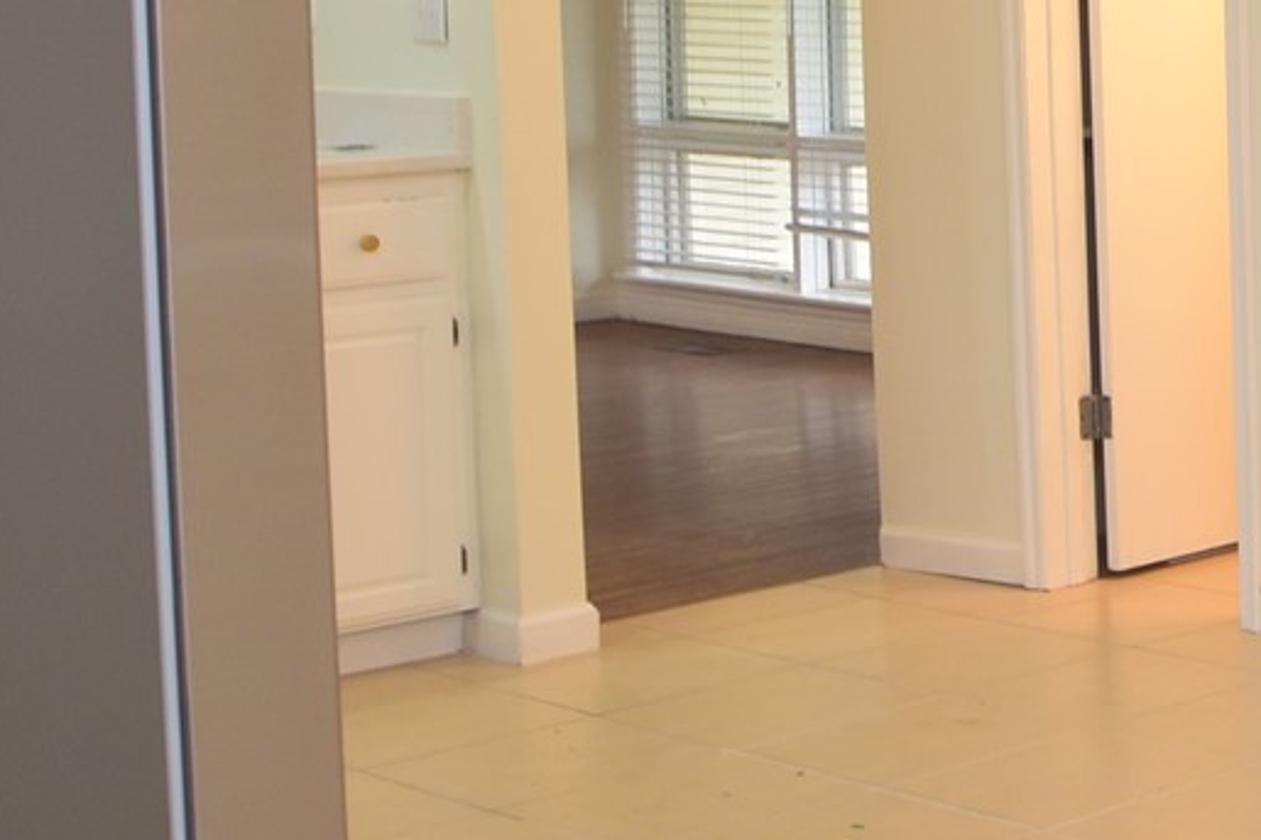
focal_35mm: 87
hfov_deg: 18.8
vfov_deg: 15.5
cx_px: 2180
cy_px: 96
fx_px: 3046
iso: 500
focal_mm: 22
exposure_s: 1/20
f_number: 8
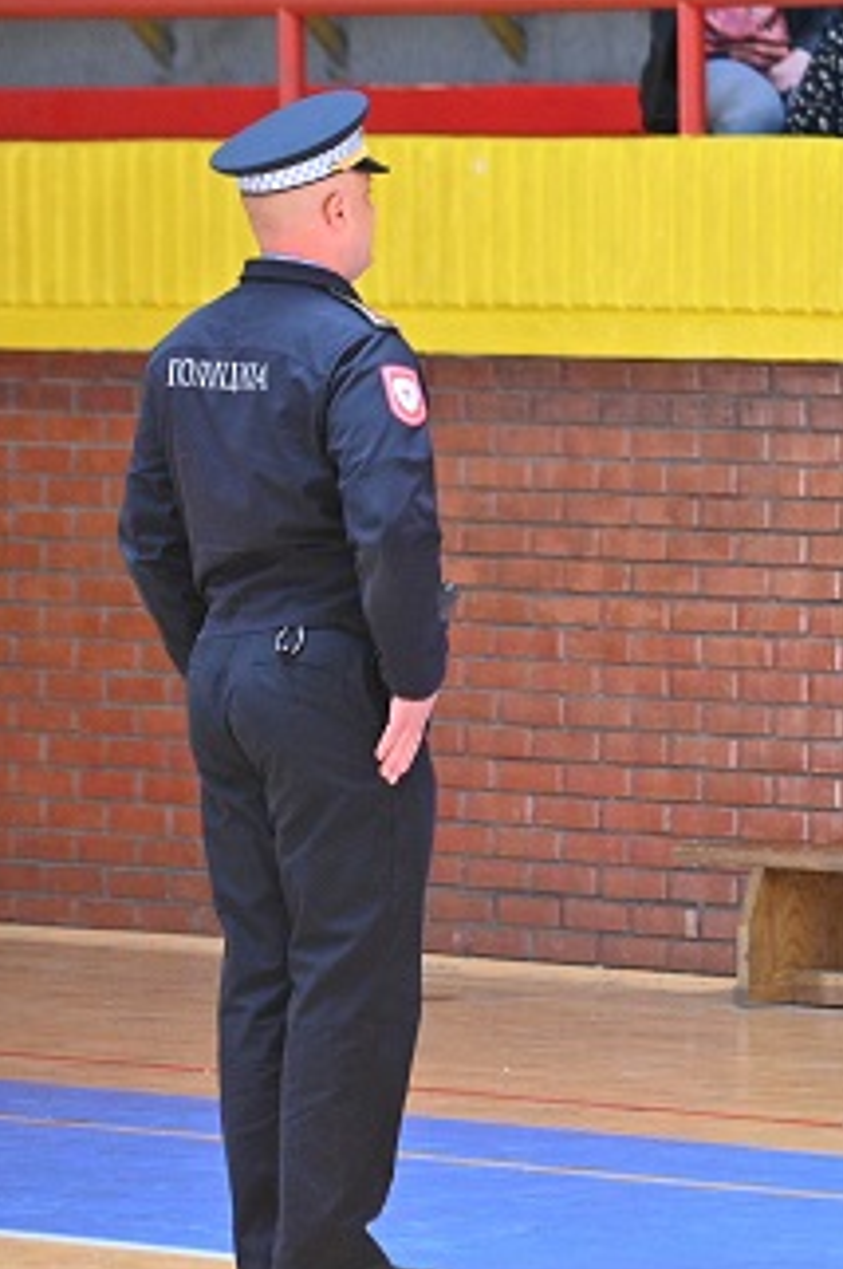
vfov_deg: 5.9
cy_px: 560
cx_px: 1568
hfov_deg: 3.9
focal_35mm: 348
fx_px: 12249
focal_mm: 140
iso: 2000
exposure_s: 1/500
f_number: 2.8
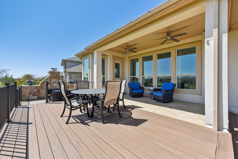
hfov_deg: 100.4
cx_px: 119
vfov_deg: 77.3
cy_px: 80
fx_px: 99
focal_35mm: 15
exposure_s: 1/400
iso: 100
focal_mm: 15
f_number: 8
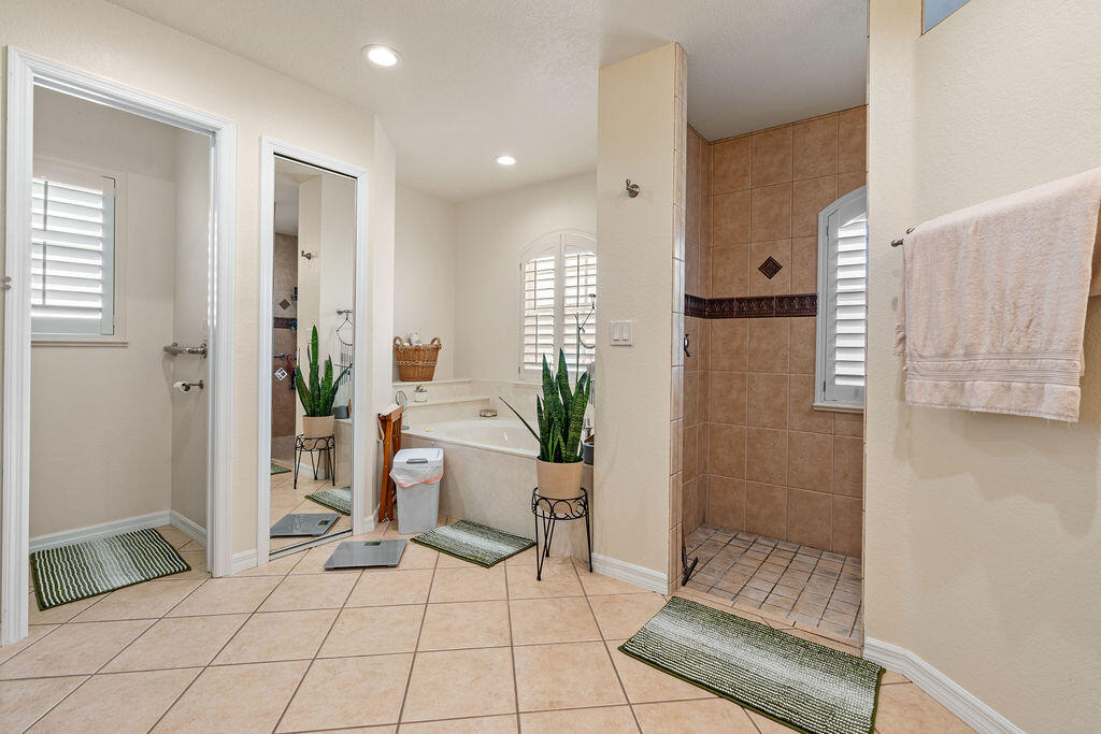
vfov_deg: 73.8
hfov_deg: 96.7
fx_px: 489
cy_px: 367
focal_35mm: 16
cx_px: 550
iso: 200
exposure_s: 1/4
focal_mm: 16
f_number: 8
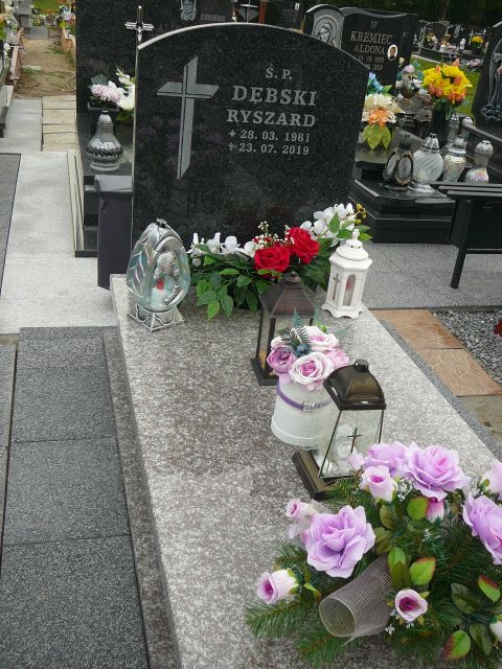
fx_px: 677
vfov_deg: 52.6
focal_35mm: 35
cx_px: 251
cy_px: 334
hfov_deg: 40.7
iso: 80
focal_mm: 5.2
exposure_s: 1/60
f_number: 2.8
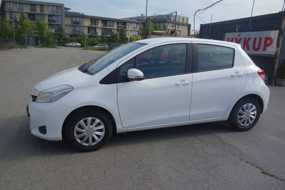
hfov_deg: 65.5
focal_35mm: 28
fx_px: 222
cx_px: 142
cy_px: 95
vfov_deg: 46.4
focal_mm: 10.4
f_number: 4
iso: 125
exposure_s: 1/800
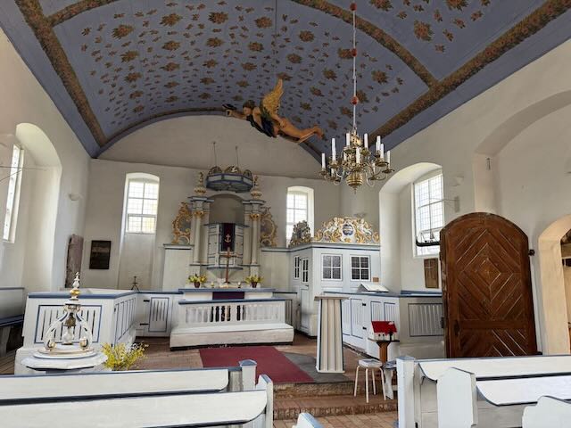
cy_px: 214
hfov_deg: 71.6
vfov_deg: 56.8
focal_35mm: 24
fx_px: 396
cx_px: 286
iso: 200
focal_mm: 6.76
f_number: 1.78
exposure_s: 1/83
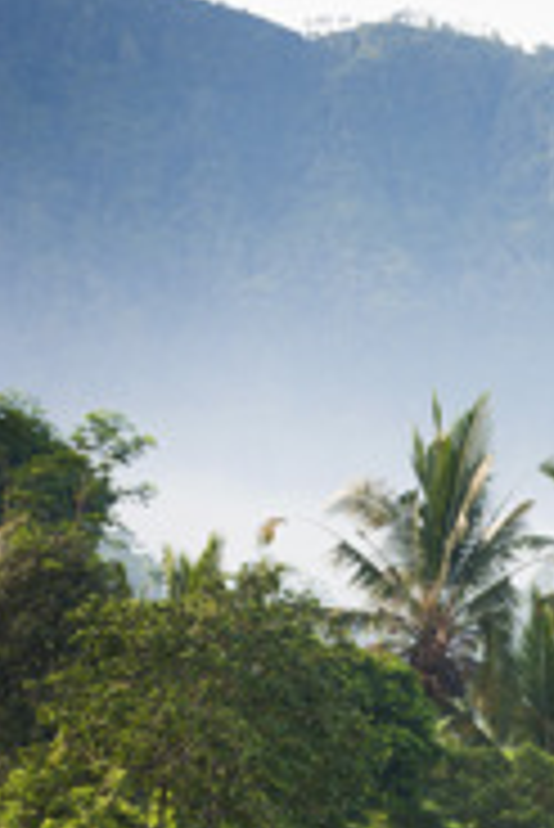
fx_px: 5621
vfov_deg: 8.4
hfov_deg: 5.6
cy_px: 932
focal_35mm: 244
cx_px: 745
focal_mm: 90
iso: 400
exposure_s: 1/200
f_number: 7.1
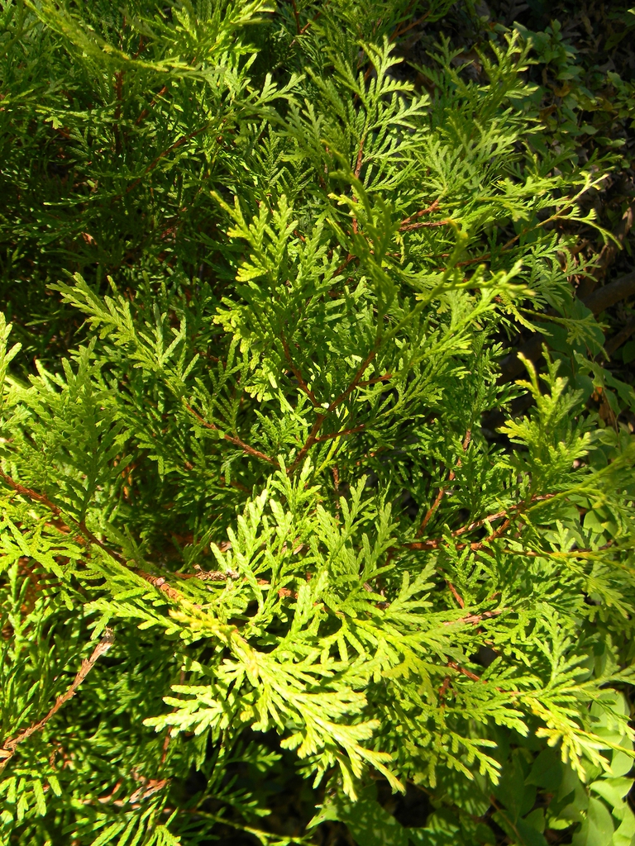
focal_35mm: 36
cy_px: 423
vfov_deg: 51.4
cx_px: 318
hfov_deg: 39.7
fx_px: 881
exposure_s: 1/177
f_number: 3.7
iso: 80
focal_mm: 6.4
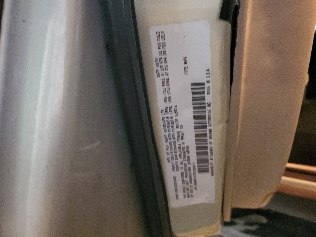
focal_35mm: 26
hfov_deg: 67.3
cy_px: 118
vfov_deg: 53.1
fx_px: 237
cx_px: 158
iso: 787
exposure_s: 1/15
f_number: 1.5
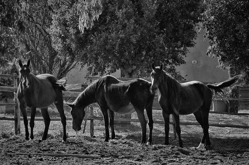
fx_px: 1760
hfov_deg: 8.1
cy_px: 82
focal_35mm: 255
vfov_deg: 5.4
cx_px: 124
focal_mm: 170
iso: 640
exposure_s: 1/1000
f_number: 4.5
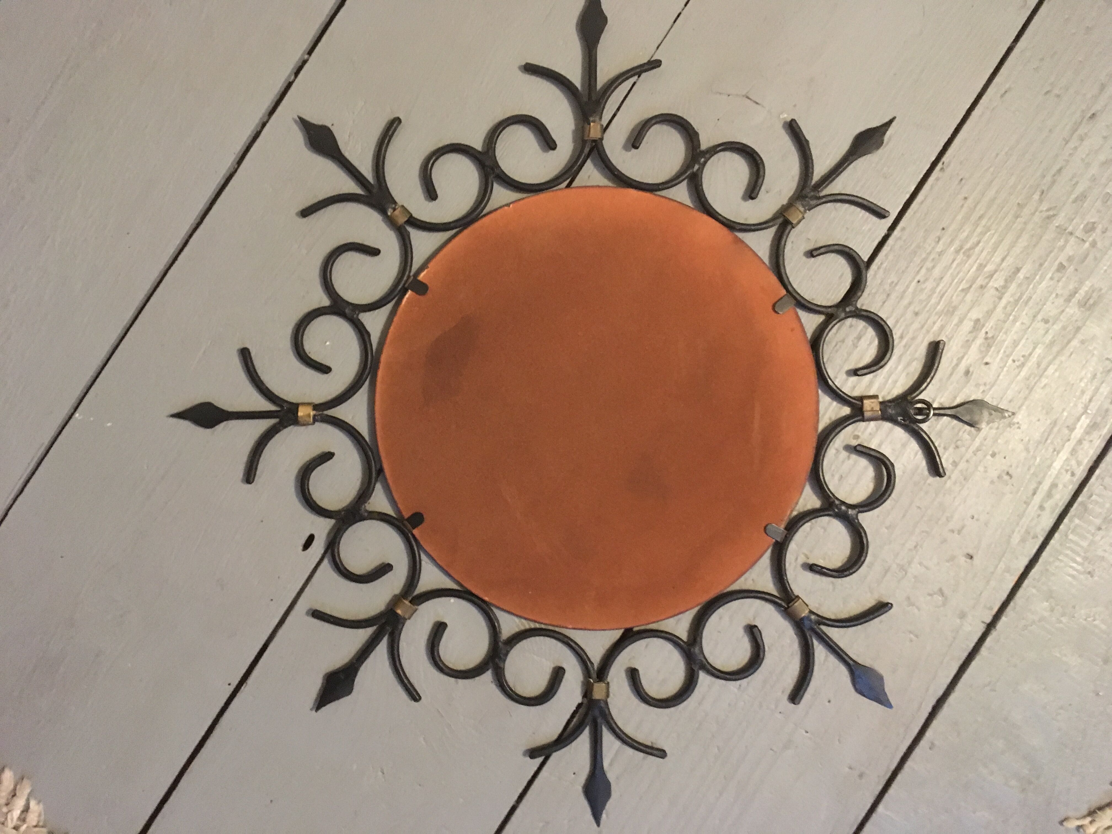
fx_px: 932
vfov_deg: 48.2
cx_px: 556
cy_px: 417
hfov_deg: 61.7
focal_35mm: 29
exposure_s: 1/17
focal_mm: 4.15
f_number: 2.2
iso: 500
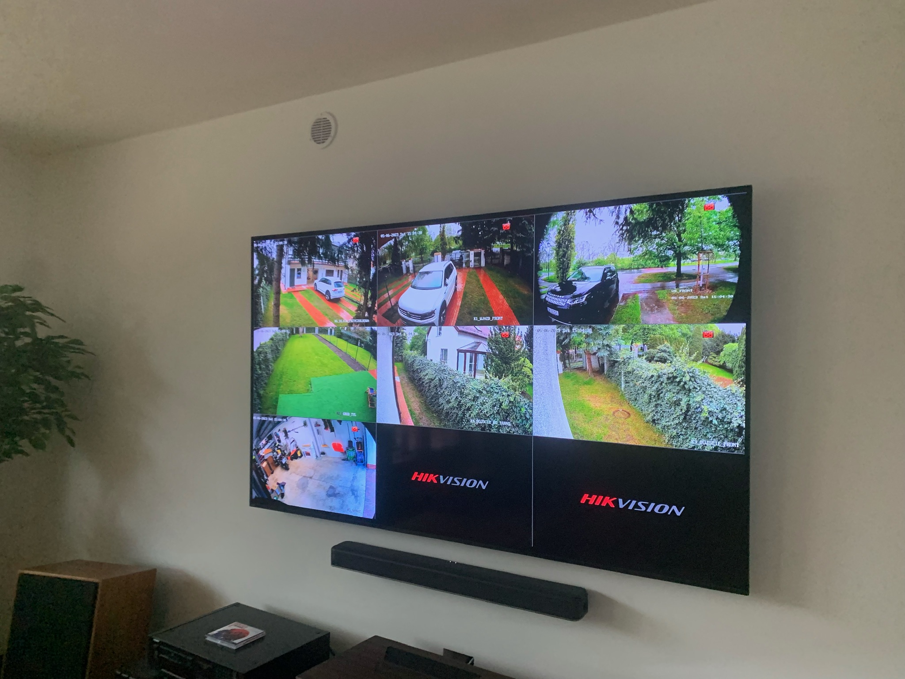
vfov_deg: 53.1
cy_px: 340
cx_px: 452
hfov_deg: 67.3
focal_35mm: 26
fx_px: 680
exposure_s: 1/60
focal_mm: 4.25
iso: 320
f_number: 1.8
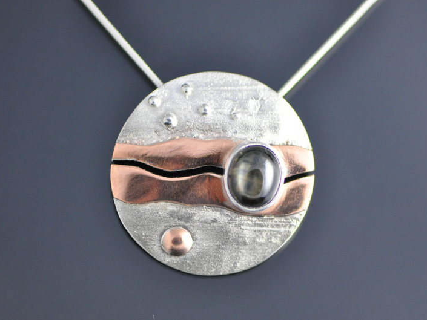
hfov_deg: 11.5
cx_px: 240
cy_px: 160
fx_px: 2116
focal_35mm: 172
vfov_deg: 8.7
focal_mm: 105
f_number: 4
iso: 800
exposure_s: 1/60
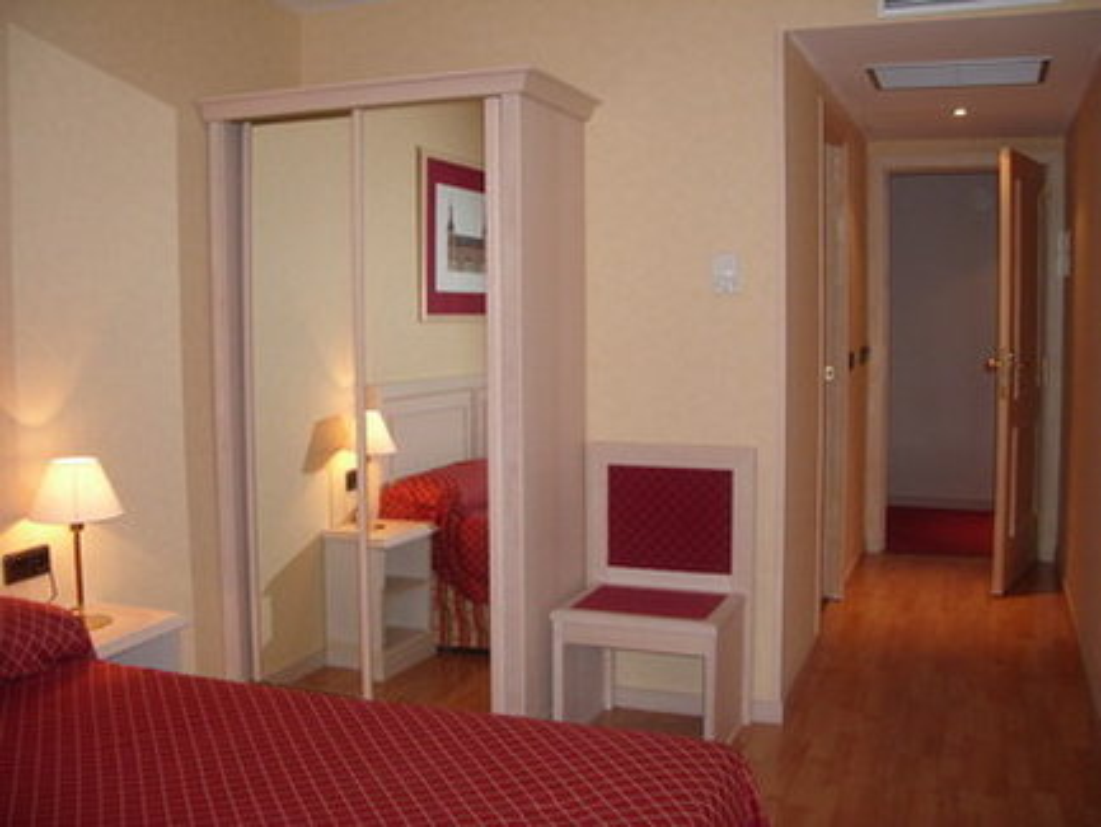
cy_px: 414
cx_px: 550
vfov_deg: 40.7
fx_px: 1114
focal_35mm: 35
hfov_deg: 52.6
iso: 200
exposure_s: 1/60
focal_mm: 5.8
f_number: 2.6
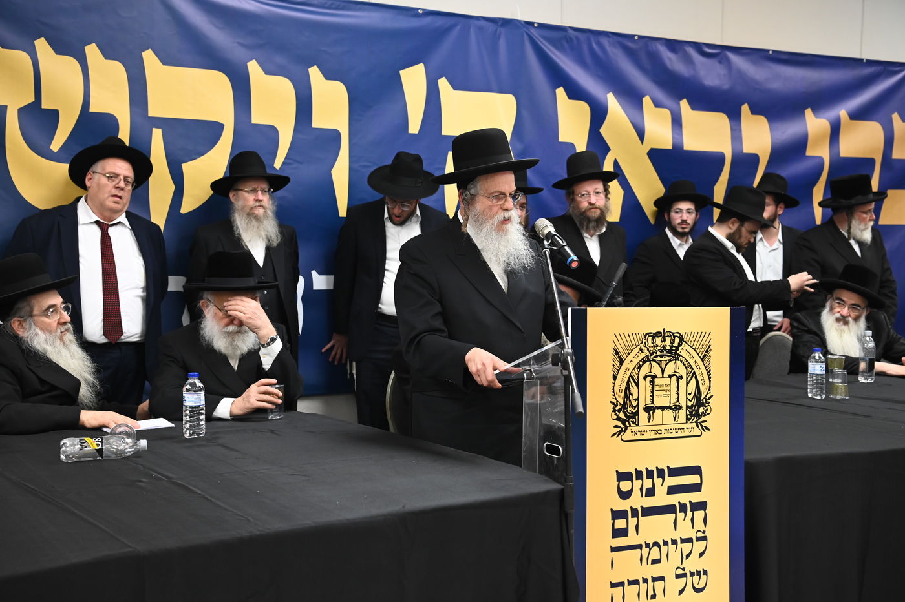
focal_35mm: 50
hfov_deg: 39.6
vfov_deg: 27.0
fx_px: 1256
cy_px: 301
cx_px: 452
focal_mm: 50
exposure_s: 1/160
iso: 2000
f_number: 5.6
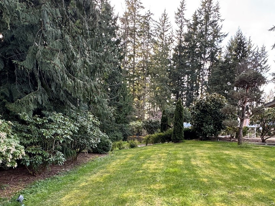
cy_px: 157
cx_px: 139
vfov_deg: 49.1
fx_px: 214
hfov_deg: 65.3
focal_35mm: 27
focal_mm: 2.22
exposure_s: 1/99
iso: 80
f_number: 2.2
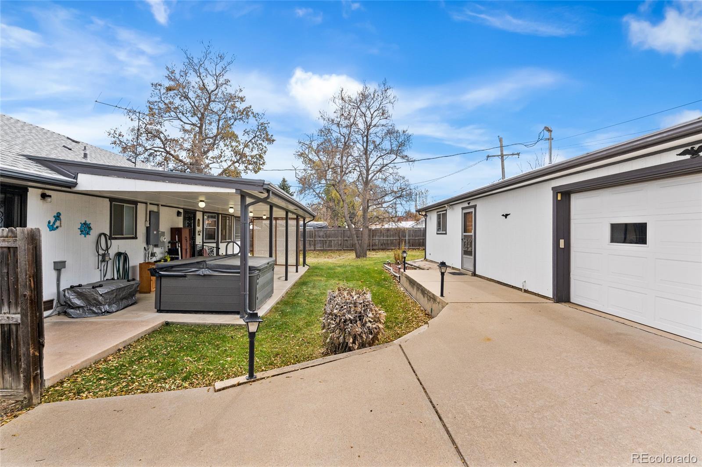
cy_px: 234
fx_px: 322
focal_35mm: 16
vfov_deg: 72.0
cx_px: 351
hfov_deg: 95.0
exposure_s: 1/125
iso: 400
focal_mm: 16.5
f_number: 8
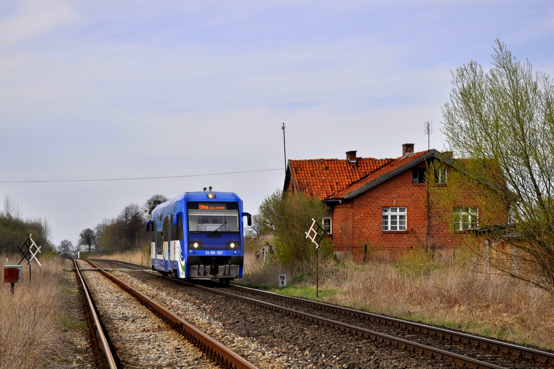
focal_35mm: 87
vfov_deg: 15.7
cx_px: 277
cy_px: 184
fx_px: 1338
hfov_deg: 23.4
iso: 200
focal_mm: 58
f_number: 7.1
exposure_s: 1/800
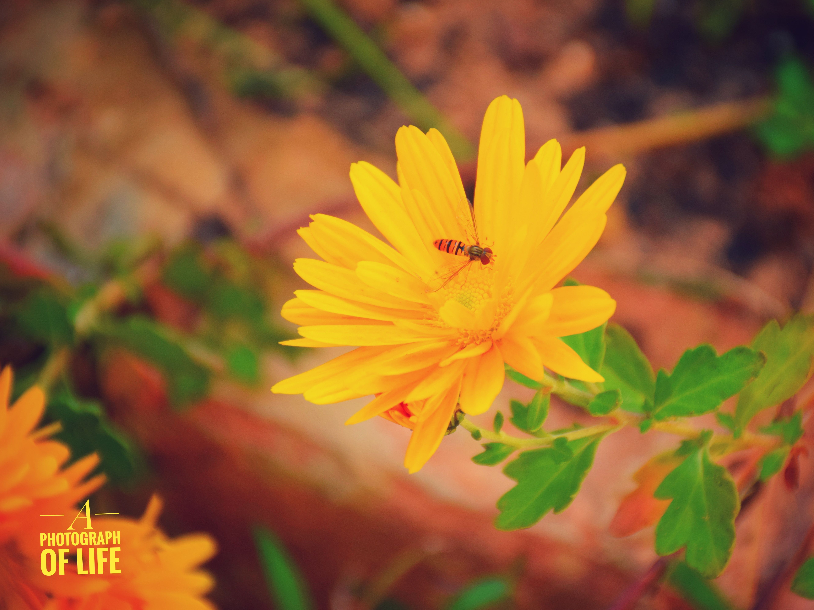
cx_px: 459
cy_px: 304
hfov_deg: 8.7
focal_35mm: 228
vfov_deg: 6.5
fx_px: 5362
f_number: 5.6
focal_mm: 140
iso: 800
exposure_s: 1/400
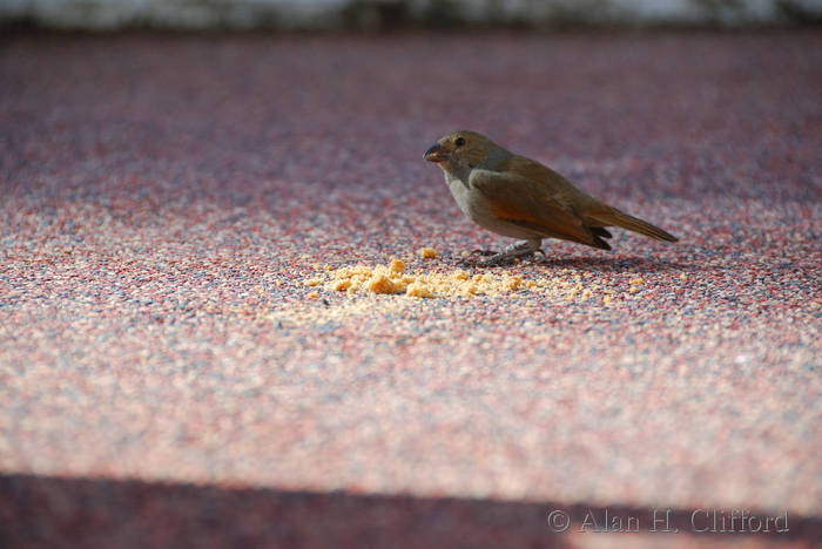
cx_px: 411
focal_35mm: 300
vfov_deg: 4.6
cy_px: 274
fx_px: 6855
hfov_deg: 6.9
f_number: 6.3
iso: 100
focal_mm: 200
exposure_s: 1/160
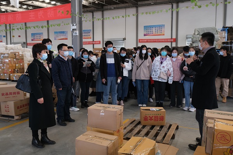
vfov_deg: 43.6
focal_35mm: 30
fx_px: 194
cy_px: 78
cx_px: 116
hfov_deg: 61.9
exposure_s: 1/100
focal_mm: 20.3
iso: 1000
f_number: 4.2
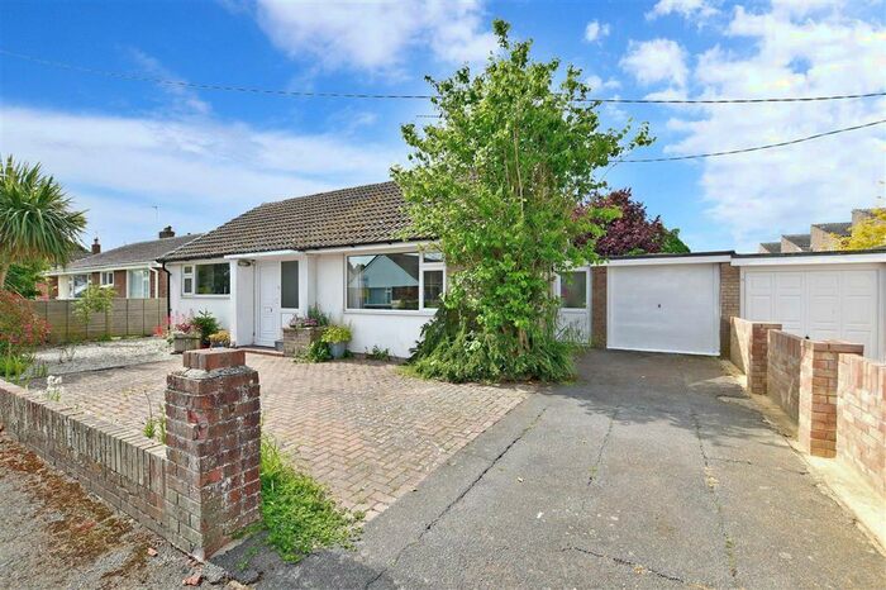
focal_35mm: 15
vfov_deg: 77.3
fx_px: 369
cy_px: 295
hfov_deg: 100.4
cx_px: 443
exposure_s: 1/400
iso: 160
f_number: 8
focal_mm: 10
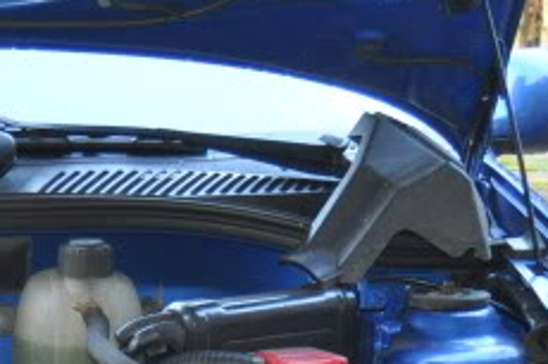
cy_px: 704
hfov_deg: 13.7
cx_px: -64
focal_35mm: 147
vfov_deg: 8.8
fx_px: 2236
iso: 800
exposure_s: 1/100
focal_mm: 22
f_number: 3.5
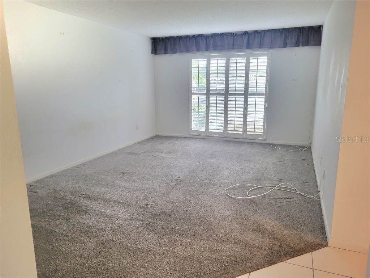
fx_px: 278
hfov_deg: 67.3
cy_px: 139
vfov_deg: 53.1
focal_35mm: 26
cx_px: 185
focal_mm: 5.4
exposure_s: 1/120
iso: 250
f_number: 1.8
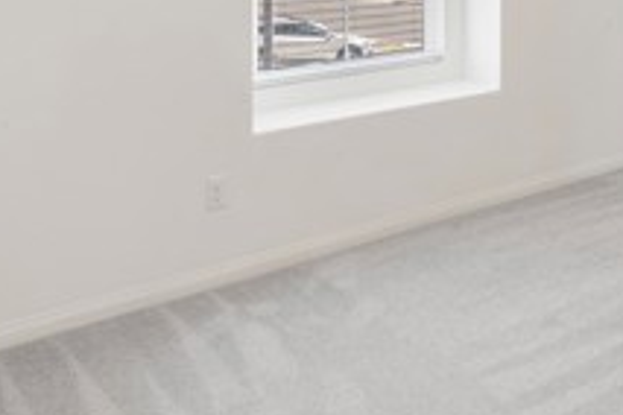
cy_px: -89
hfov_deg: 35.8
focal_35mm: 48
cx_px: 664
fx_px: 831
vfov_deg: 25.1
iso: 40
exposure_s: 30
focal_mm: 16
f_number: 22
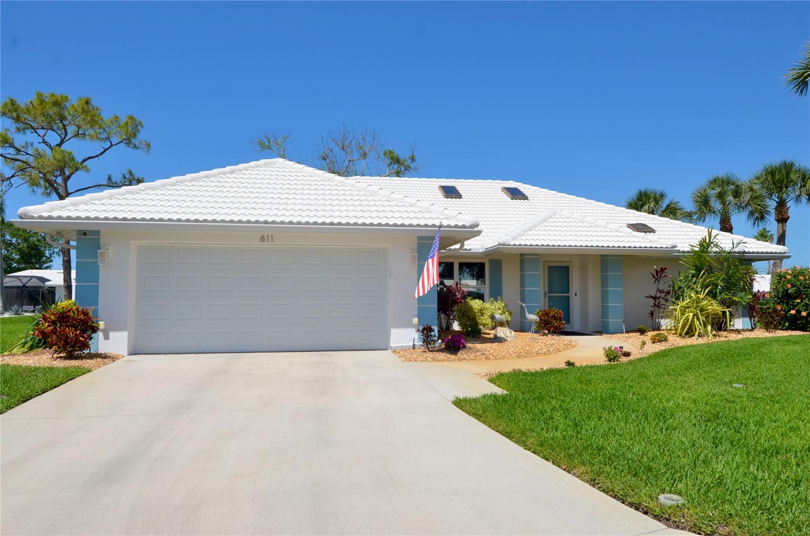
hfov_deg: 53.2
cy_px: 268
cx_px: 405
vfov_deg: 36.7
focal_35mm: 36
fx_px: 808
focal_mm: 24
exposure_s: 1/400
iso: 100
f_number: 10
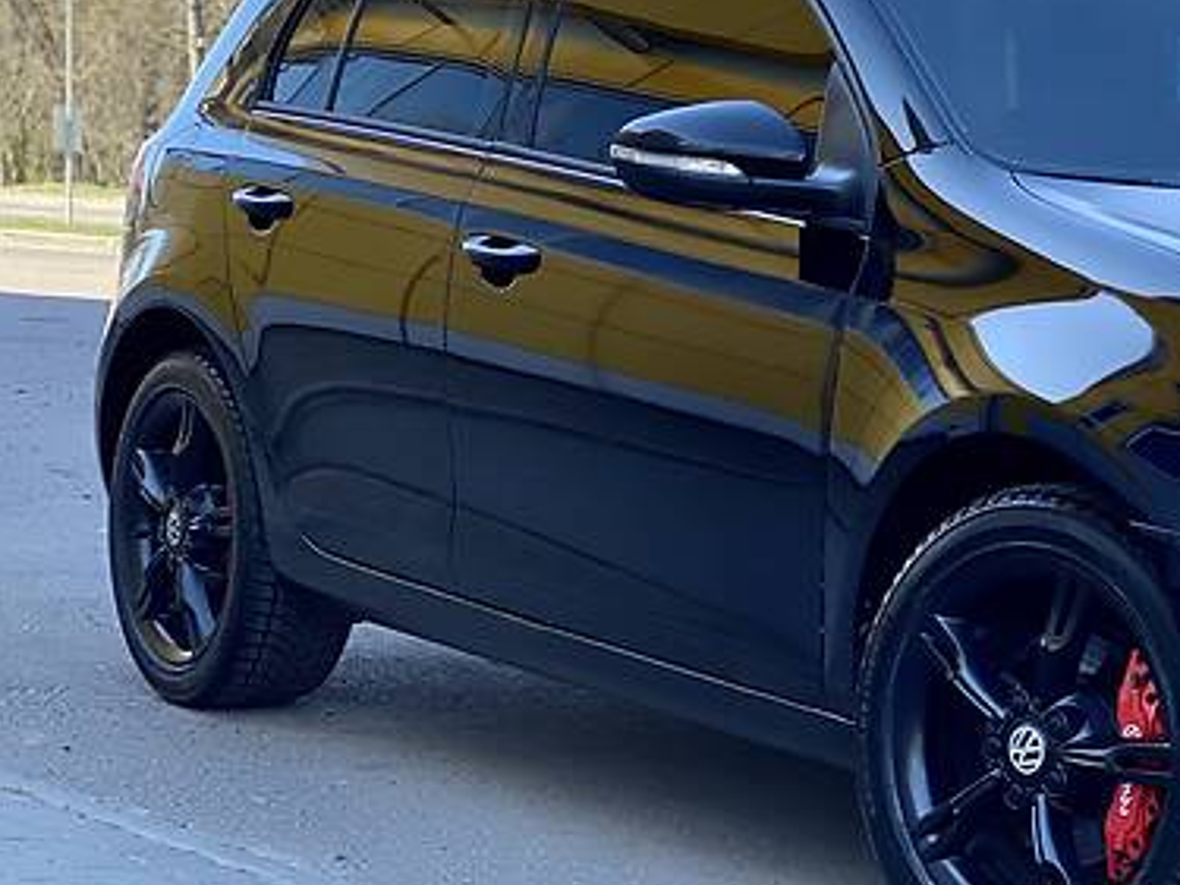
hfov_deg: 17.2
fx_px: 3783
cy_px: 419
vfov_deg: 13.3
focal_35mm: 111
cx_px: 1252
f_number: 2
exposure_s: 1/156
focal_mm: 6
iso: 20
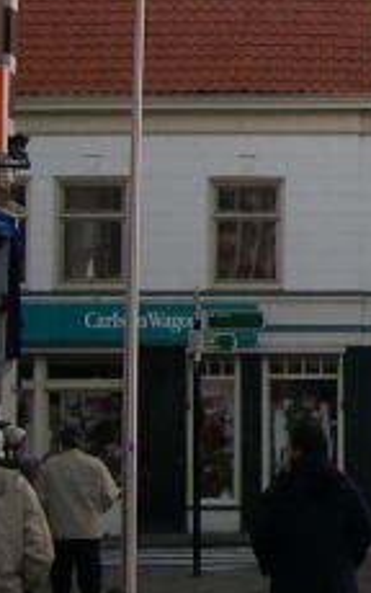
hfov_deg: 8.5
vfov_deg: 14.9
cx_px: 894
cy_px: 193
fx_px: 2262
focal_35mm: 140
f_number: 2.8
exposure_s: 1/158
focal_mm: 8
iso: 100
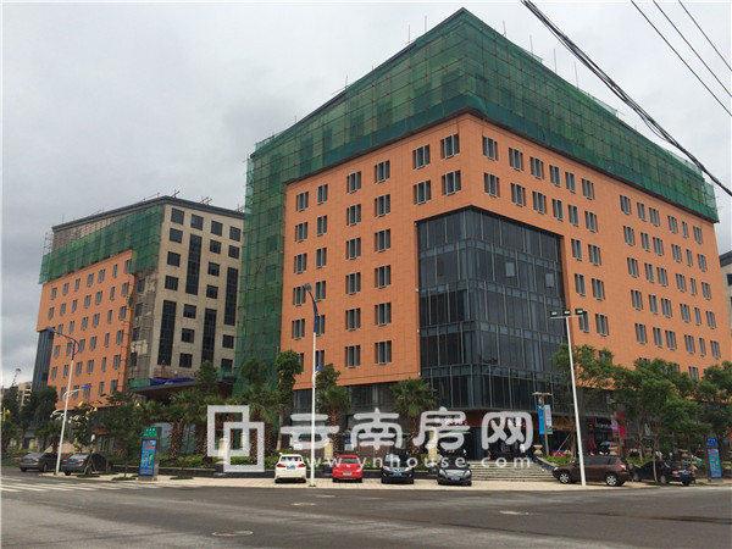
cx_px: 366
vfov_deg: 48.2
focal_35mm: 29
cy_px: 274
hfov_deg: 61.7
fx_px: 613
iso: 32
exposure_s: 1/1866
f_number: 2.2
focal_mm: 4.15
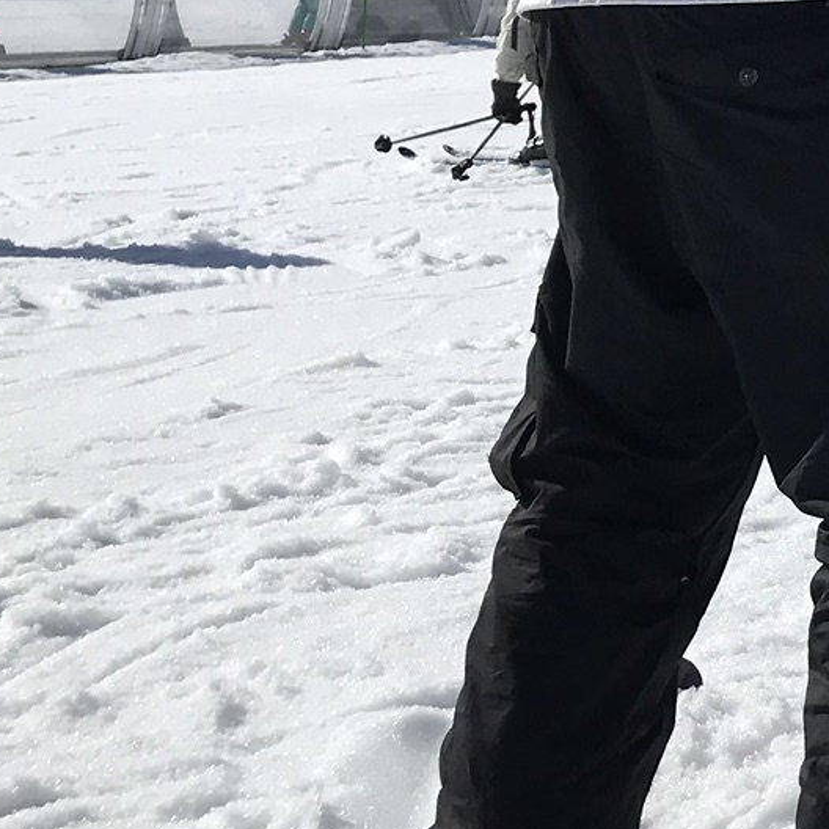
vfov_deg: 17.5
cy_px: -91
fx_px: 2601
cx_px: 1358
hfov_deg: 16.1
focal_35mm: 96
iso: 20
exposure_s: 1/5988
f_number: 1.8
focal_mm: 3.99
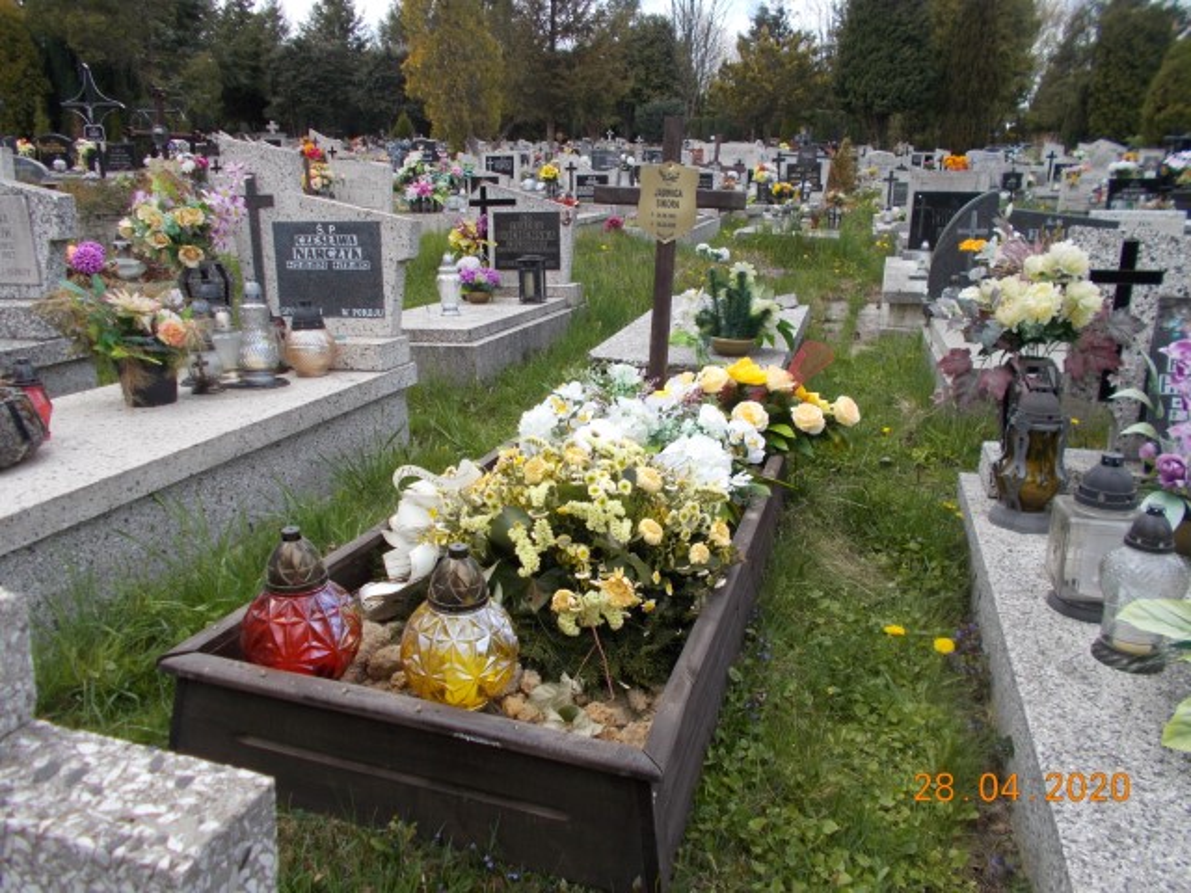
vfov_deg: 53.1
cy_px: 446
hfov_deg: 67.3
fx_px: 895
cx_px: 596
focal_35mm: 26
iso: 80
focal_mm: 4.6
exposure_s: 1/400
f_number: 3.2
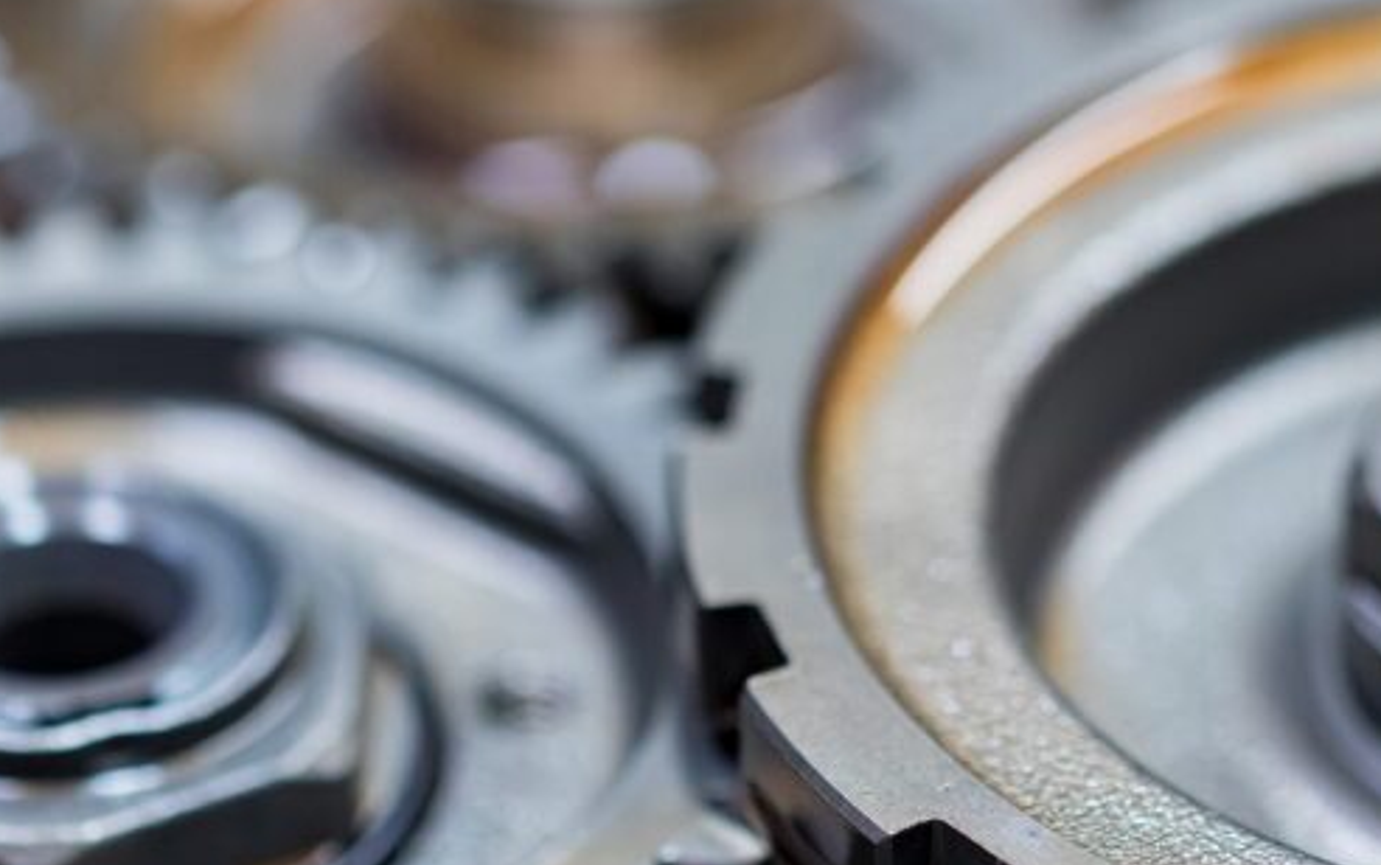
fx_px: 7192
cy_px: 755
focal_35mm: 191
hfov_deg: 11.0
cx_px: 836
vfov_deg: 6.9
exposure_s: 1/125
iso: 800
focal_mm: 90
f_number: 3.5
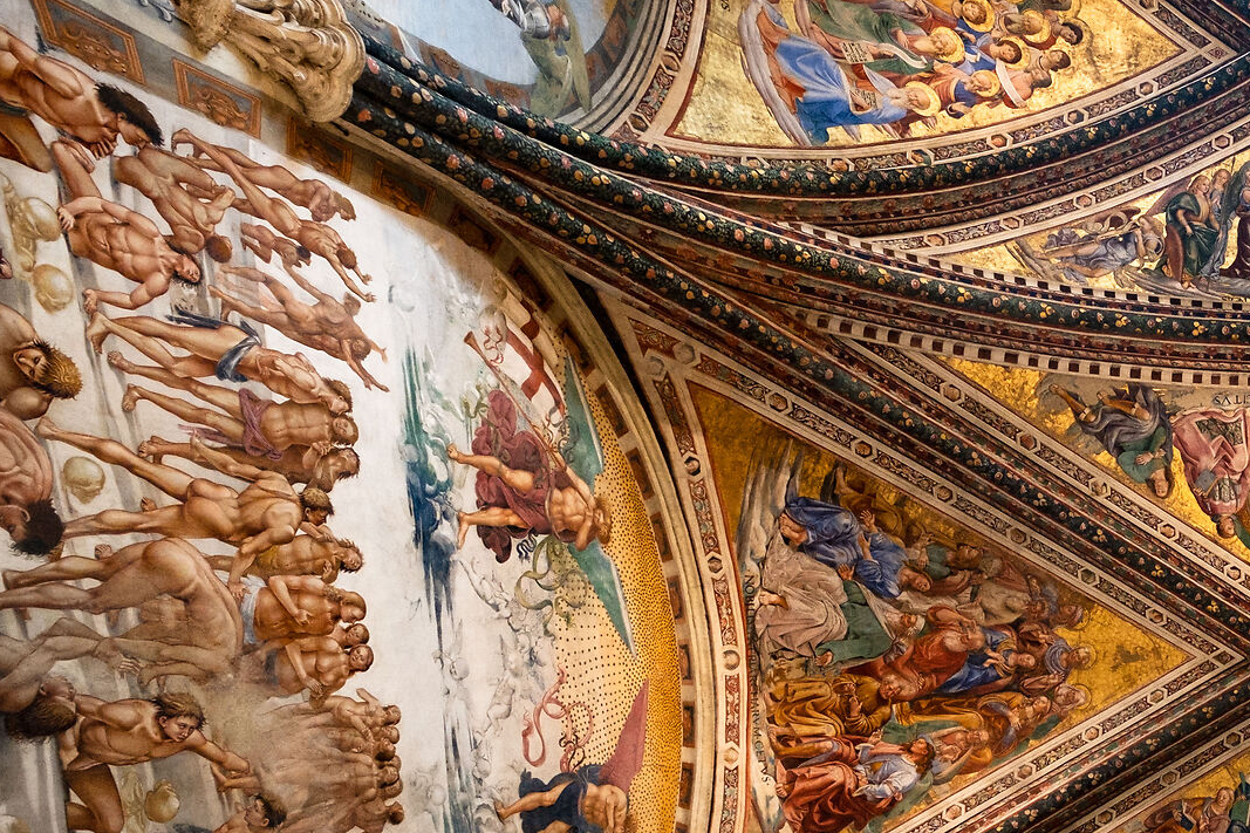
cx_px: 1283
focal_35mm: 27
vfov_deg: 43.1
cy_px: 777
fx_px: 937
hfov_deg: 51.8
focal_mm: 8
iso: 1600
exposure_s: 1/9
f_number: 6.4
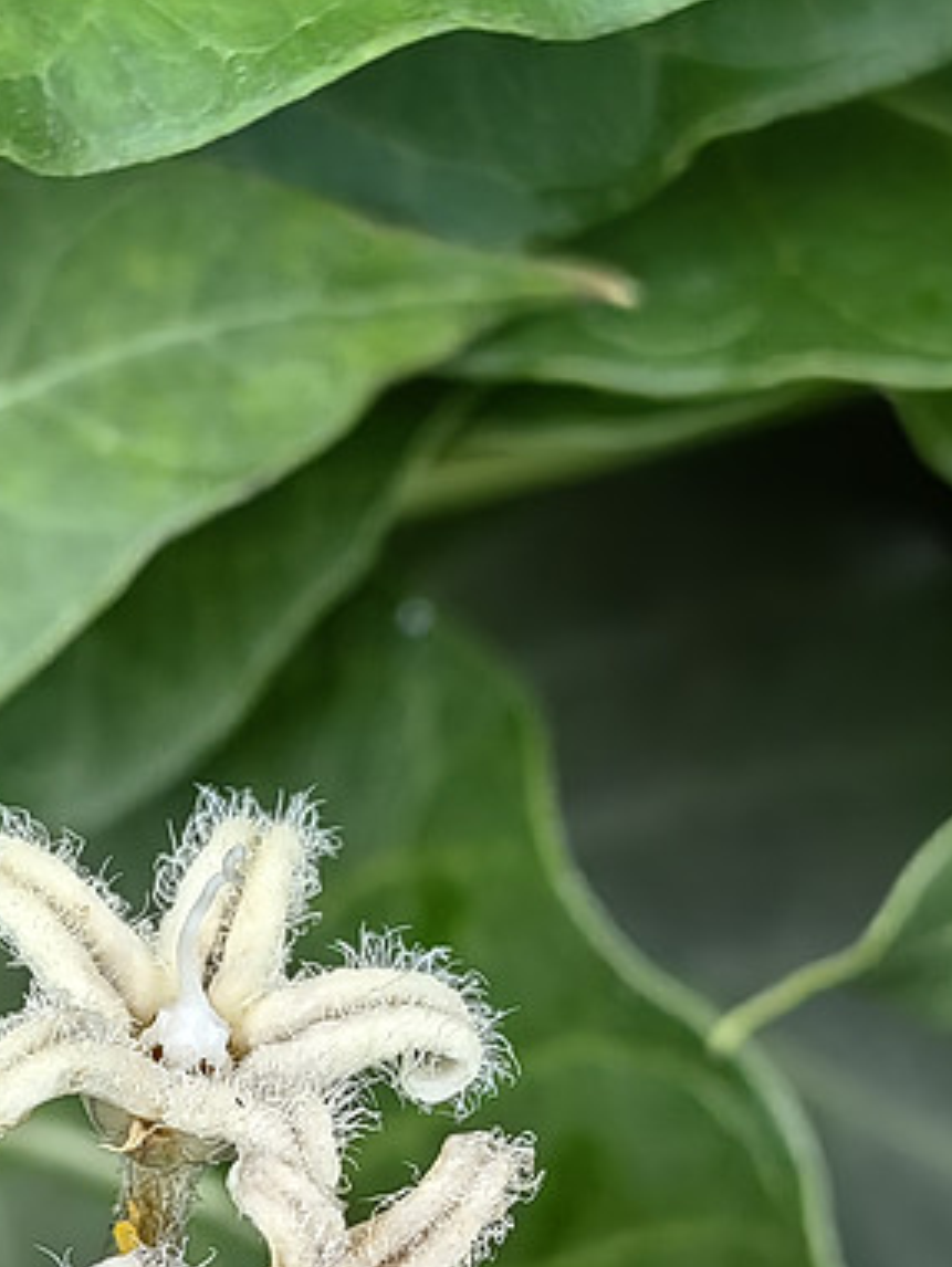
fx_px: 4139
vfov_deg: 17.1
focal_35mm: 113
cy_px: 1201
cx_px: 123
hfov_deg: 13.0
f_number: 1.9
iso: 50
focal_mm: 5.52
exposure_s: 1/165
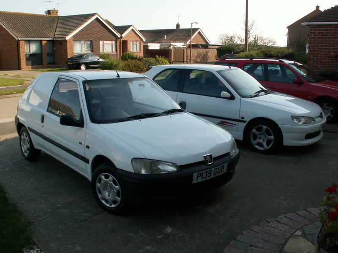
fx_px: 342
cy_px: 126
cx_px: 169
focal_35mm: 35
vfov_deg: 40.7
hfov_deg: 52.6
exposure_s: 1/200
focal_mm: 5.86
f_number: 5.6
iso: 50
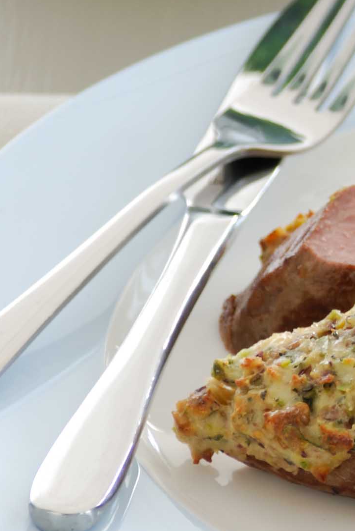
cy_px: 129
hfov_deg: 3.7
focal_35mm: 376
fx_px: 5544
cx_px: 555
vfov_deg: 5.5
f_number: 4.5
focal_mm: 70
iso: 100
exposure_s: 1/25
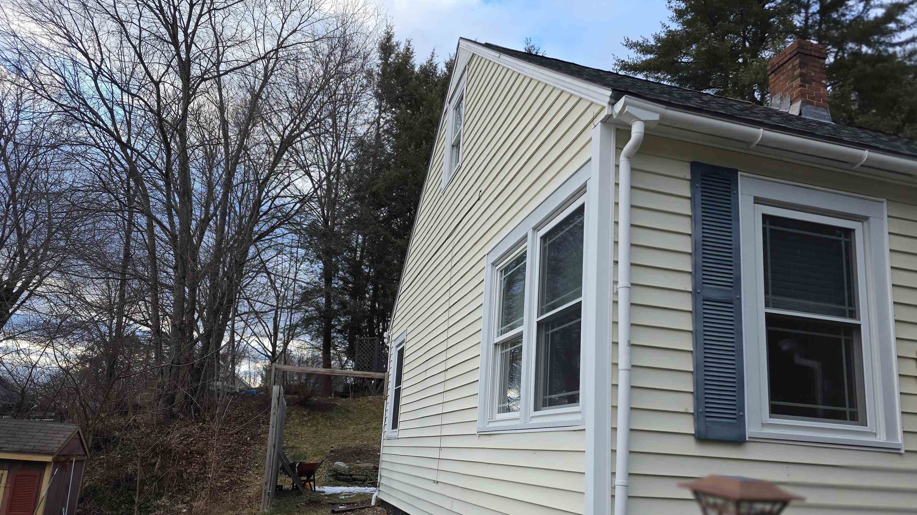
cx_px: 464
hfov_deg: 71.9
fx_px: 632
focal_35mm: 26
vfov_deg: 44.0
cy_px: 326
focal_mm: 6.3
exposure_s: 1/359
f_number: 1.7
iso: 50
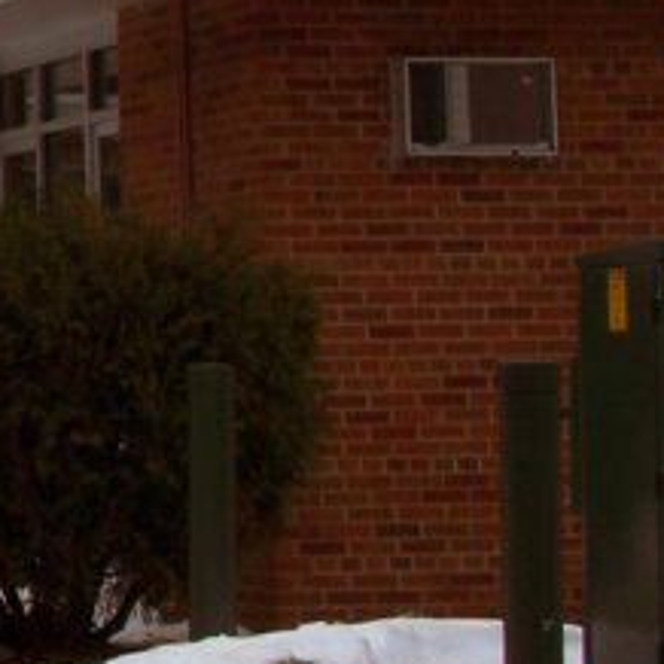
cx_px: -1087
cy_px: 79
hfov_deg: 8.8
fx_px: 3776
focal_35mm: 174
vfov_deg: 10.0
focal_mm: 7.8
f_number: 4
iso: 64
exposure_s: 1/640
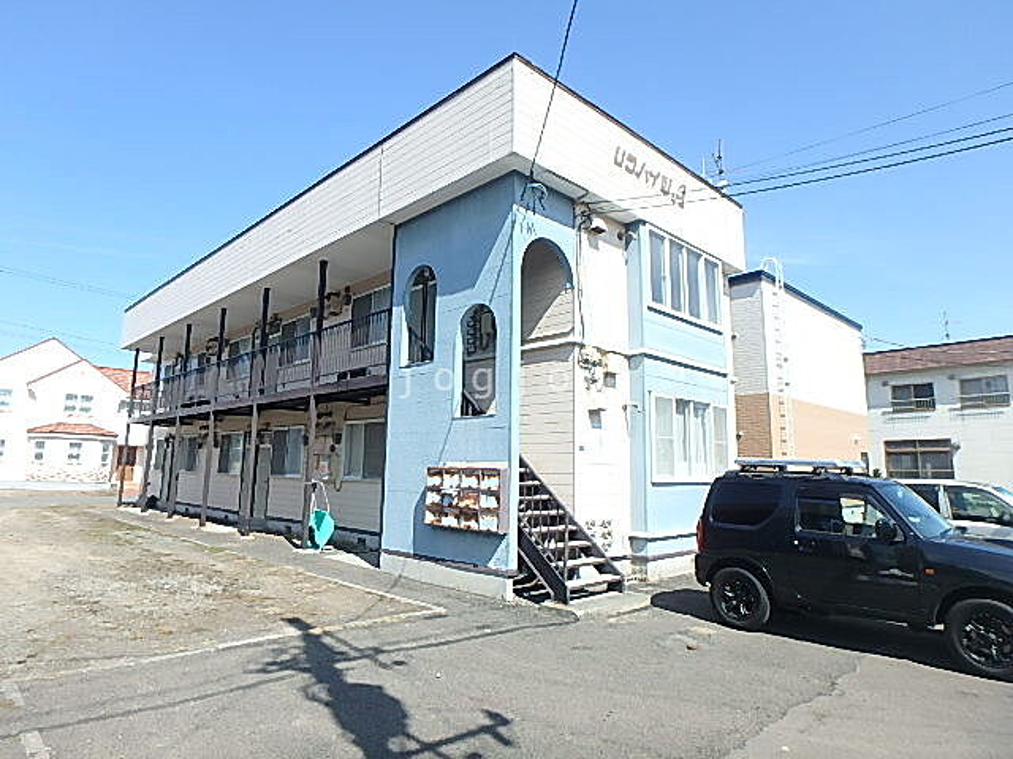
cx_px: 506
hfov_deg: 79.0
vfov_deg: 63.4
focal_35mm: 21
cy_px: 380
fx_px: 615
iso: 125
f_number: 3.5
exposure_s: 1/800
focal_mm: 3.7
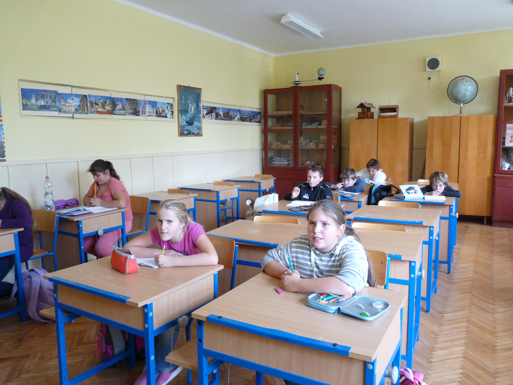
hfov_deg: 65.3
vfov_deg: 51.4
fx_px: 400
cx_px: 256
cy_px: 192
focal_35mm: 27
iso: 200
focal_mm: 4.8
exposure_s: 1/30
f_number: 2.8
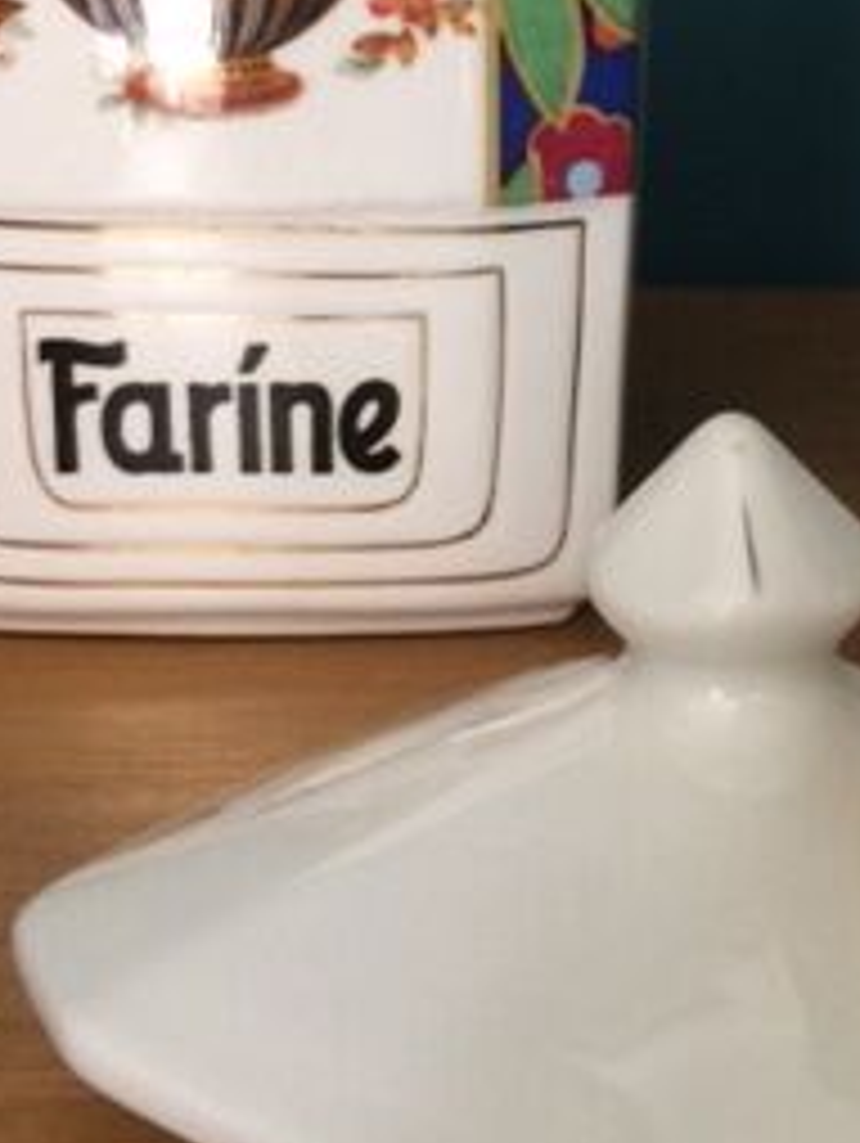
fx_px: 2414
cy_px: 171
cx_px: 761
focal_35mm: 73
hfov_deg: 19.8
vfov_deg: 26.0
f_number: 2.2
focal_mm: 4.15
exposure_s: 1/33
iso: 250
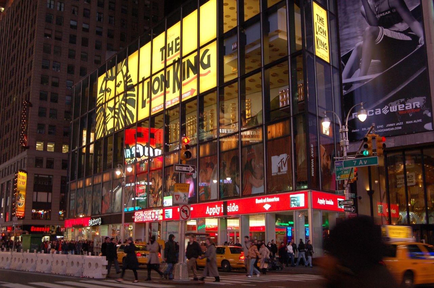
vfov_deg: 34.1
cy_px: 144
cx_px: 217
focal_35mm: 39
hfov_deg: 49.6
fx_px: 470
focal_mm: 26
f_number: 7.1
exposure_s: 1/25
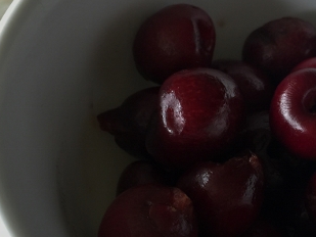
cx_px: 275
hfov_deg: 30.9
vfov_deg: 24.3
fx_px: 548
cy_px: 163
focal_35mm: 60
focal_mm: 4.15
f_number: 2.2
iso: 32
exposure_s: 1/40
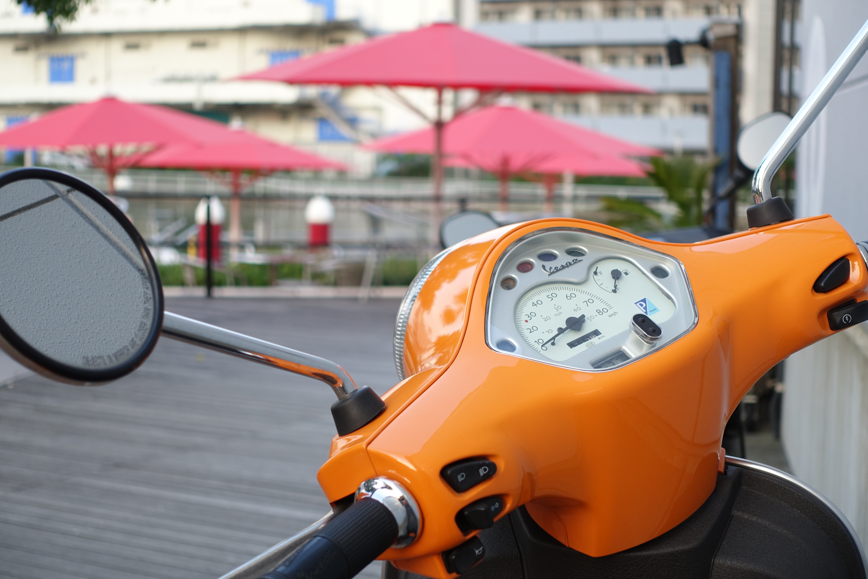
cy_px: 290
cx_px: 434
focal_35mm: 70
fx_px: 1688
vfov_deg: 19.5
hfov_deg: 28.8
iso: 125
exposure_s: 1/80
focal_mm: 25.7
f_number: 2.8
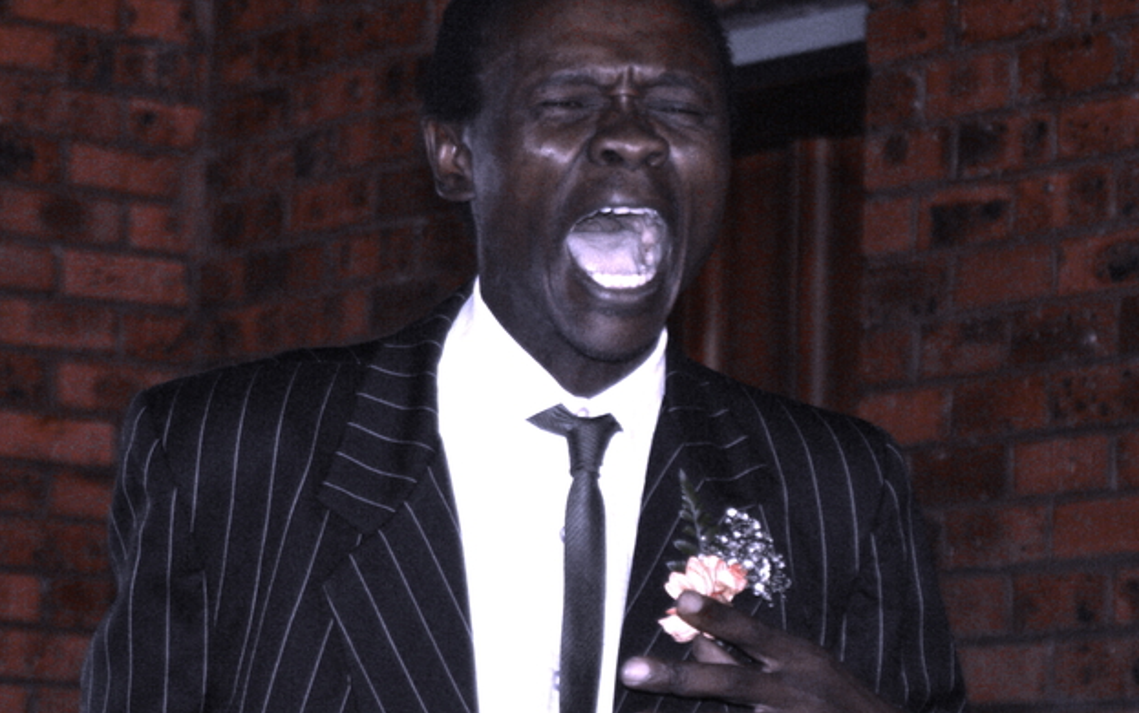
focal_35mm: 157
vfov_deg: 8.4
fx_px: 4876
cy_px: 333
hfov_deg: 13.3
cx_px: 419
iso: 400
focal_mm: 80
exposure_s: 1/125
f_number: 5.6
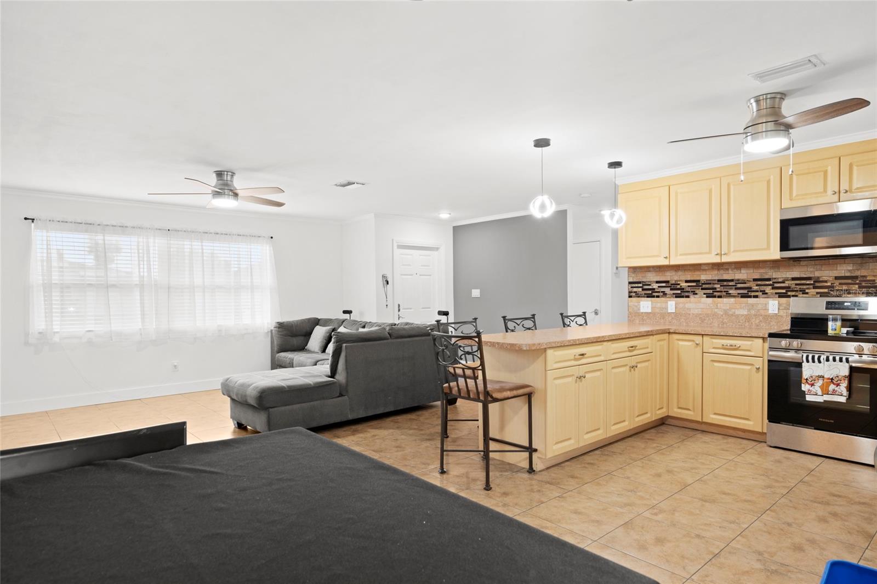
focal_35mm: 20
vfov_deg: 61.9
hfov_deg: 84.0
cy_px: 292
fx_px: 487
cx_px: 438
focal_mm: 20
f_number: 9
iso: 640
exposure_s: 1/3
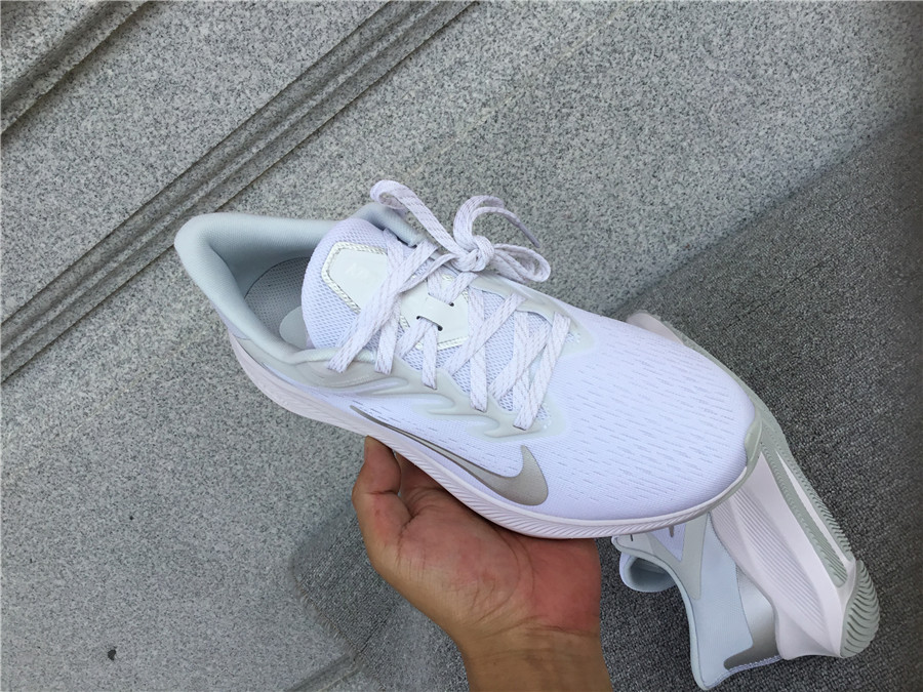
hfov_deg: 58.4
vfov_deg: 45.4
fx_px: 827
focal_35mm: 31
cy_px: 346
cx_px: 462
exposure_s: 1/994
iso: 25
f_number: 2.4
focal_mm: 3.3
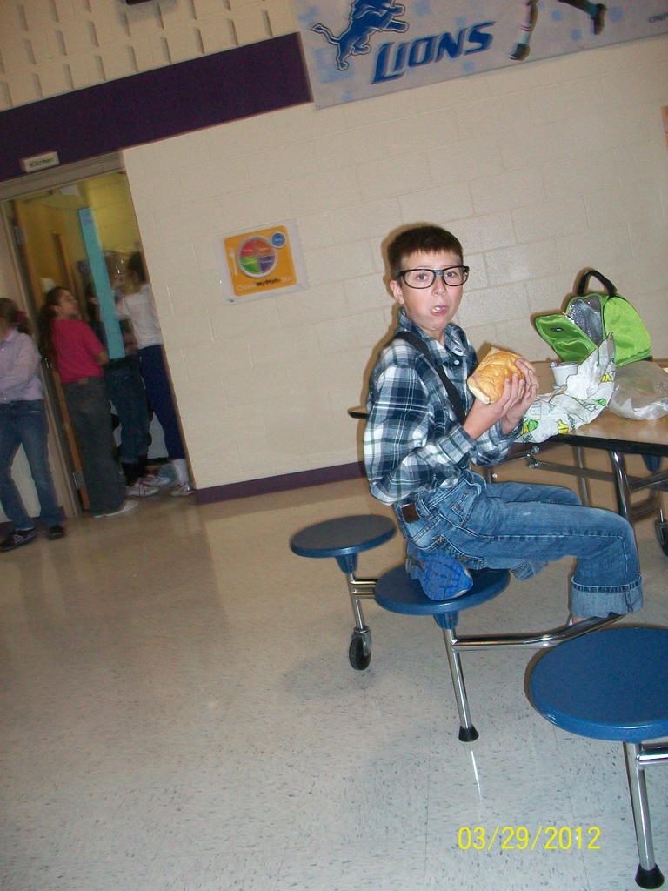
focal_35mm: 34
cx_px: 334
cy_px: 446
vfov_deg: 54.0
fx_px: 875
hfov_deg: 41.8
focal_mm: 5.7
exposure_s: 1/60
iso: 160
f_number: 2.8
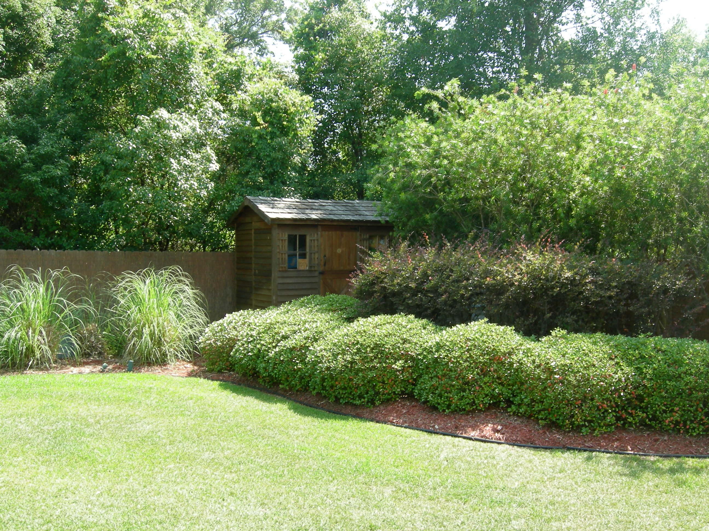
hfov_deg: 51.4
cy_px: 266
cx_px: 354
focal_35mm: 36
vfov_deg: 39.7
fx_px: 737
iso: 64
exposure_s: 1/99.4
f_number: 4.3
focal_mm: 7.5
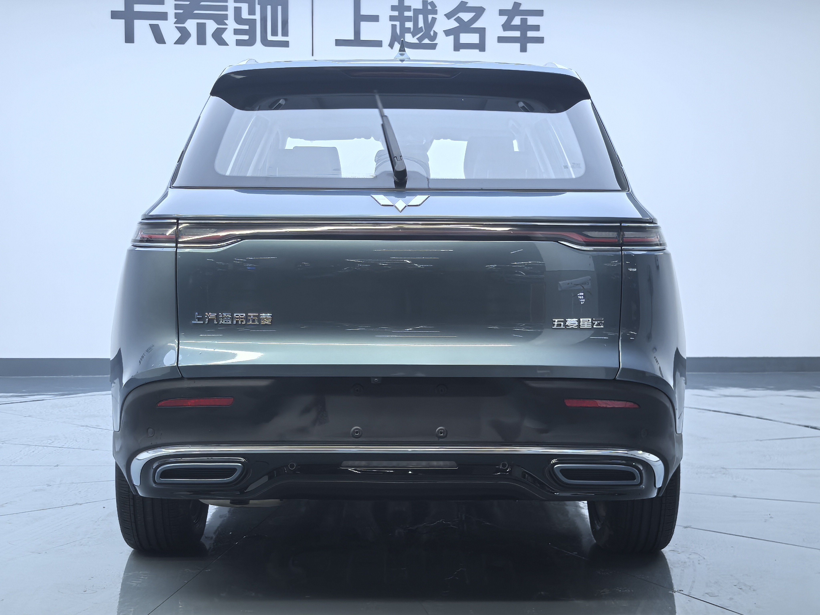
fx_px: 1279
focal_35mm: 54
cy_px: 308
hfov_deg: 35.5
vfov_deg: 27.0
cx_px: 410
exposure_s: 1/142
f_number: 1.4
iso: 50
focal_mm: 6.98
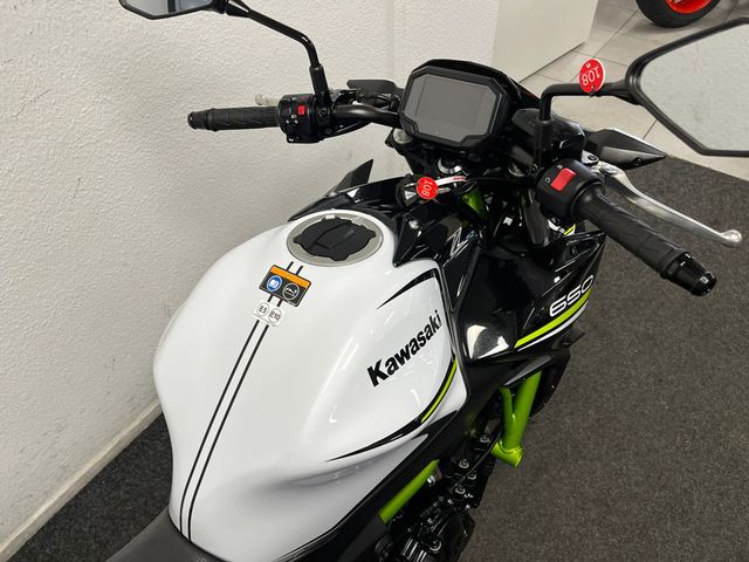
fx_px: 563
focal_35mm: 26
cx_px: 374
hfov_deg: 67.3
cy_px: 281
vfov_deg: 53.1
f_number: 1.6
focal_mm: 5.1
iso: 100
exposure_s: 1/100
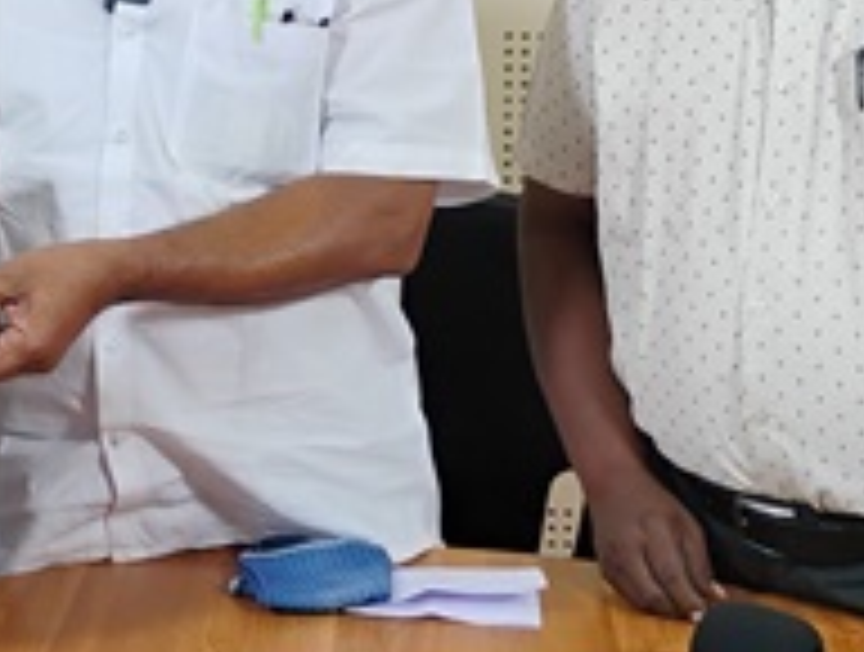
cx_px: 86
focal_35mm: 93
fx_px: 2327
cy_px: 27
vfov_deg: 15.7
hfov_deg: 20.6
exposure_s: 1/50
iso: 213
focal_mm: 4.26
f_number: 1.8
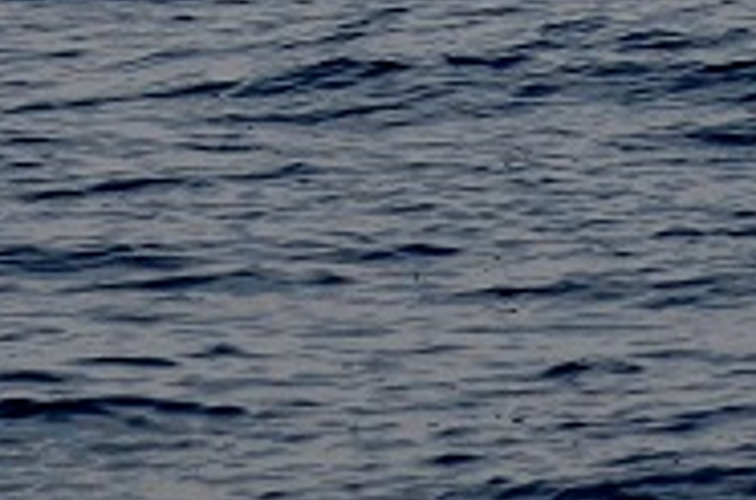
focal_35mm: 565
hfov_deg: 3.7
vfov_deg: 2.4
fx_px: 11835
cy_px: -823
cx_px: 677
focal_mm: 70
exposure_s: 1/2000
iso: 400
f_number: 5.6
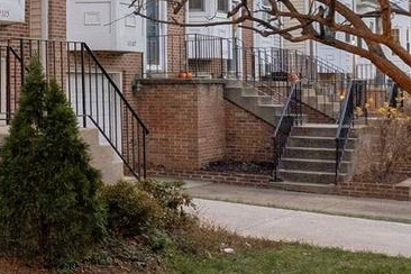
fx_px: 719
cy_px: -96
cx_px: -221
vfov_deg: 19.6
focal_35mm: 63
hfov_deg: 24.2
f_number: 6.3
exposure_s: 1/160
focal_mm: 16
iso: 2000
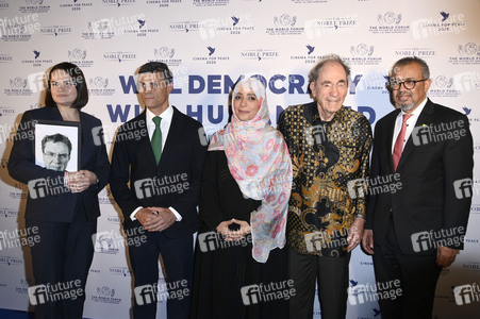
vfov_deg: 41.1
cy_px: 160
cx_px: 240
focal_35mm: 32
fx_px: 426
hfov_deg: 58.8
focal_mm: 32
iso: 800
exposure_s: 1/250
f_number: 5.6
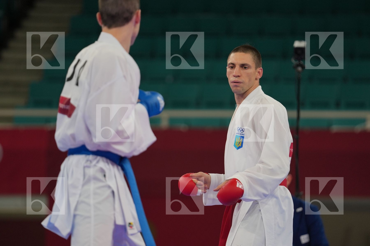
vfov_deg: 4.6
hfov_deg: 6.9
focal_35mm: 300
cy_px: 123
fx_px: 3083
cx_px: 185
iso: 500
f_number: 2.8
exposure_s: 1/1000
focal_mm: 200
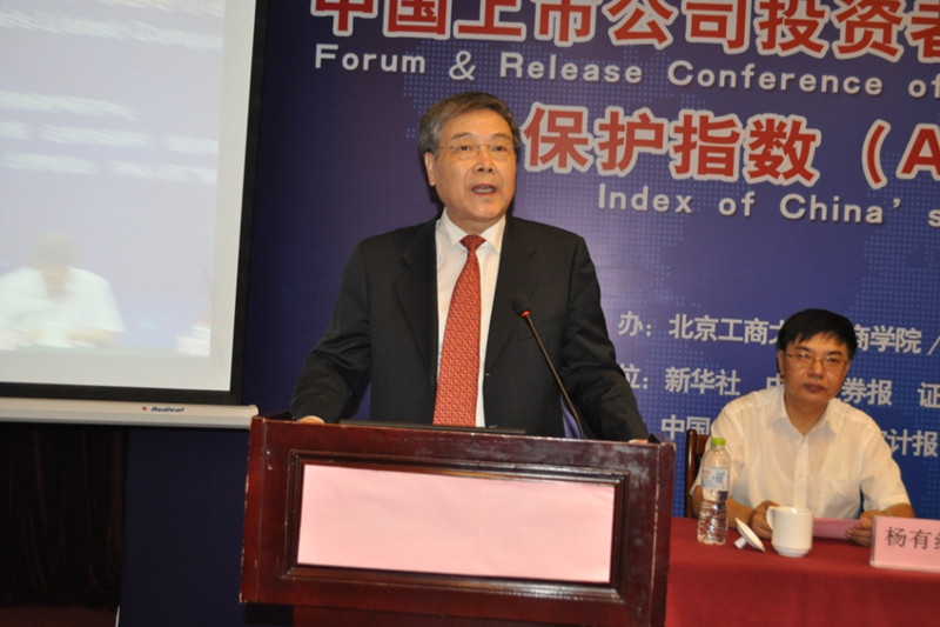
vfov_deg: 28.1
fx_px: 1253
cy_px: 314
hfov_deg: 41.1
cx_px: 470
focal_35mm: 48
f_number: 4.8
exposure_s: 1/60
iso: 800
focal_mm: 32
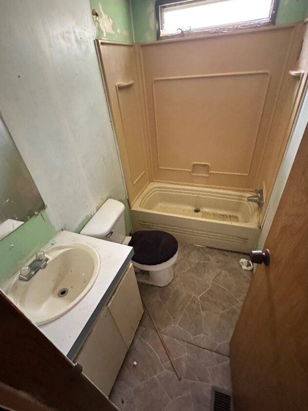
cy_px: 217
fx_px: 202
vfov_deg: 90.9
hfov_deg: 74.7
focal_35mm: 17
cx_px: 156
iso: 1250
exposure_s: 1/45
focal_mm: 2.22
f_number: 2.2
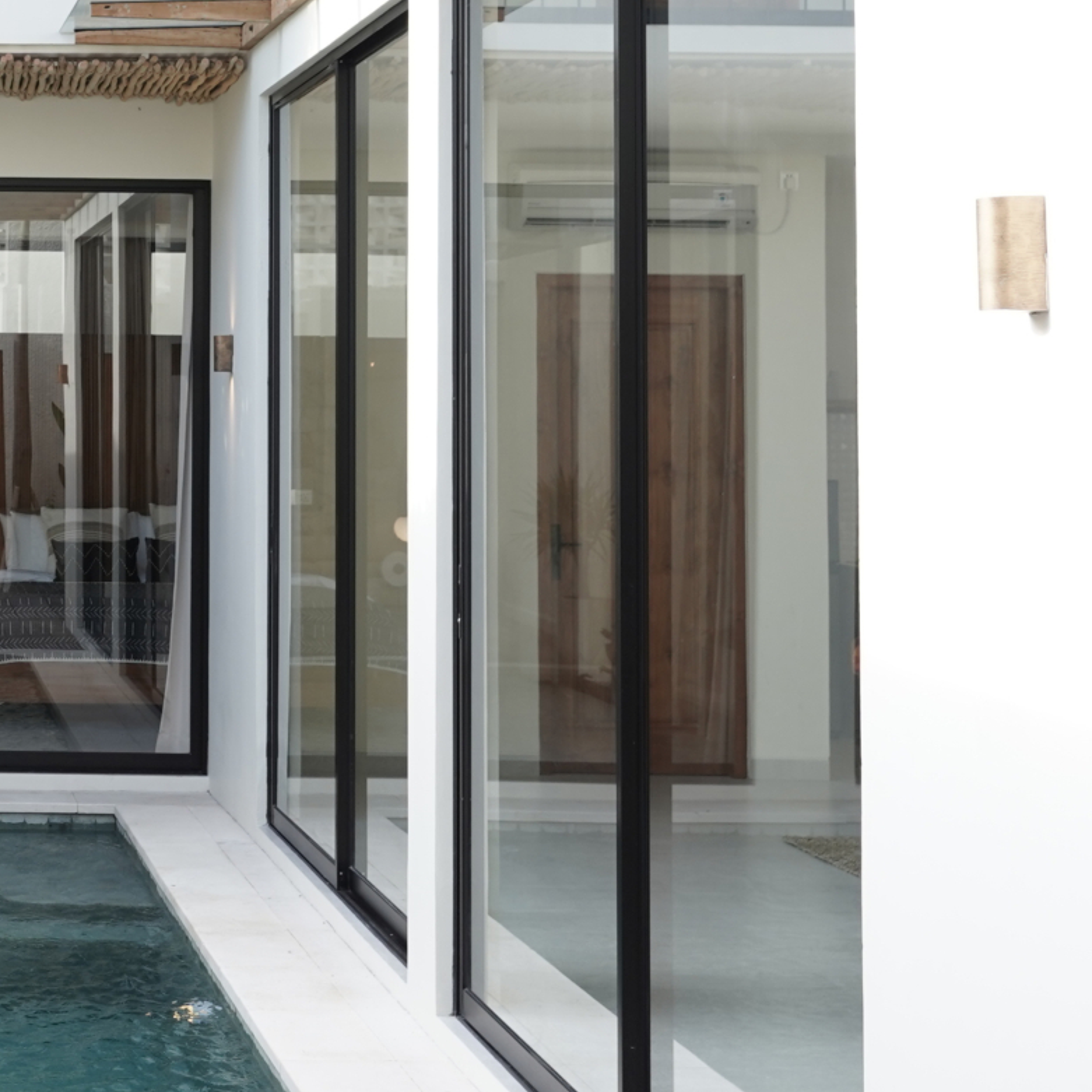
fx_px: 2784
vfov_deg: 21.9
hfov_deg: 20.8
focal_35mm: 78
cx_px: -200
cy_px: 243
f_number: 5.6
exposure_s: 1/200
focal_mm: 28
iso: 320
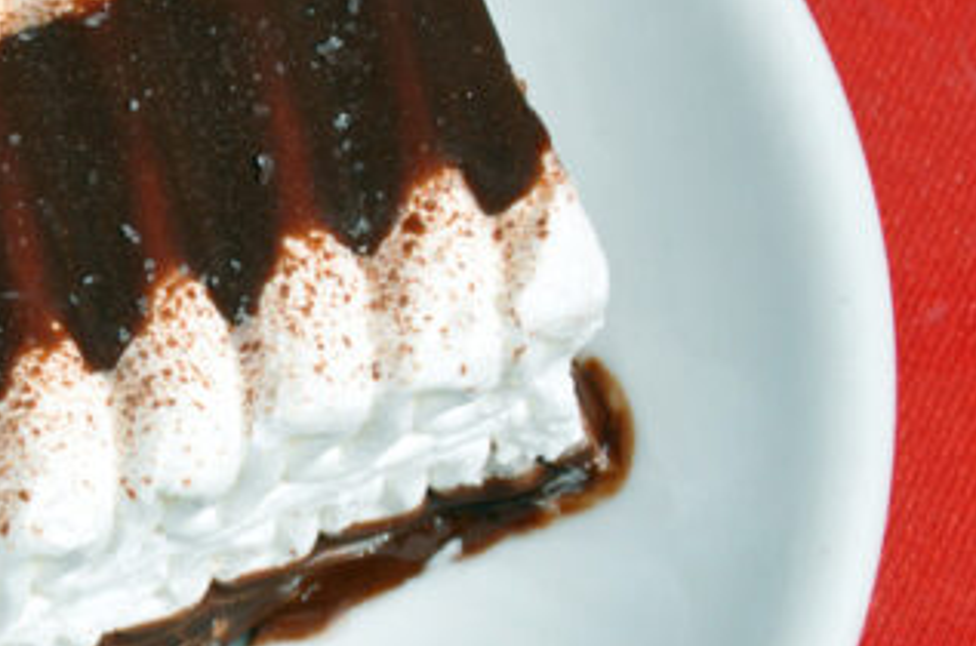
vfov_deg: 4.7
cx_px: -326
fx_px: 7873
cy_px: 394
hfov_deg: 7.0
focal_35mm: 291
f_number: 11
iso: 200
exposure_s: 1/500
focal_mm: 60
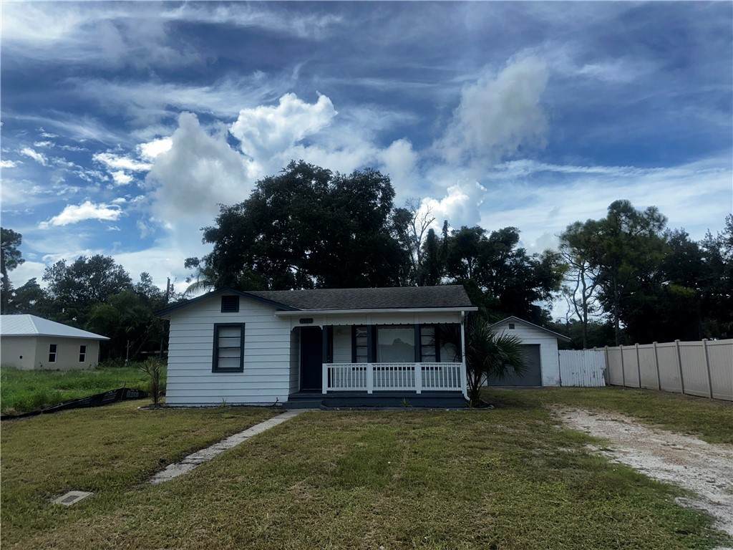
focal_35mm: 24
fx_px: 508
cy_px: 275
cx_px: 366
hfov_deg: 71.6
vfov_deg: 56.8
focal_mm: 6.86
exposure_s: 1/7576
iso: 64
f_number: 1.78
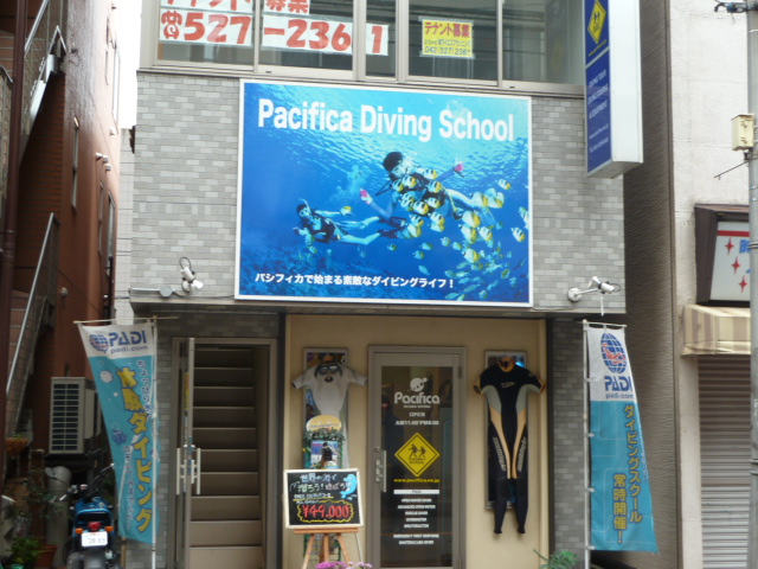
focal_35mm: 52
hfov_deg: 36.8
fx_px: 1139
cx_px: 379
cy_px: 284
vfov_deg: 28.0
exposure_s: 1/40
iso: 80
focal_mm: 8.5
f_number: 3.8
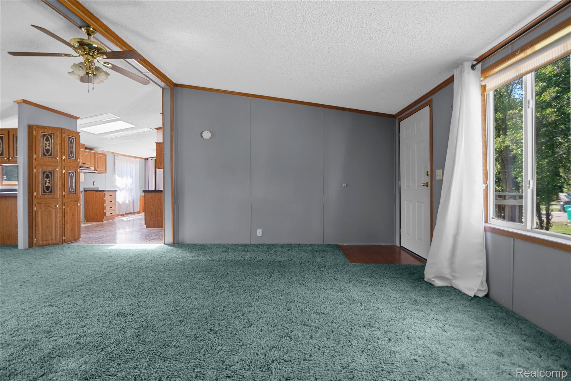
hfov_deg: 96.7
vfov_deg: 73.8
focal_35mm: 16
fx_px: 254
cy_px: 190
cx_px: 286
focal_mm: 16
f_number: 2.8
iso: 100
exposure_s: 1/10
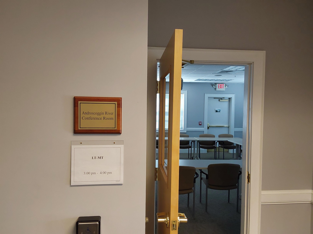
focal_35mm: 28
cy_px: 117
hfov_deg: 63.4
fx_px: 253
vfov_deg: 49.7
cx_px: 156
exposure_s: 1/60
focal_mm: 2.91
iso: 160
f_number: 1.9
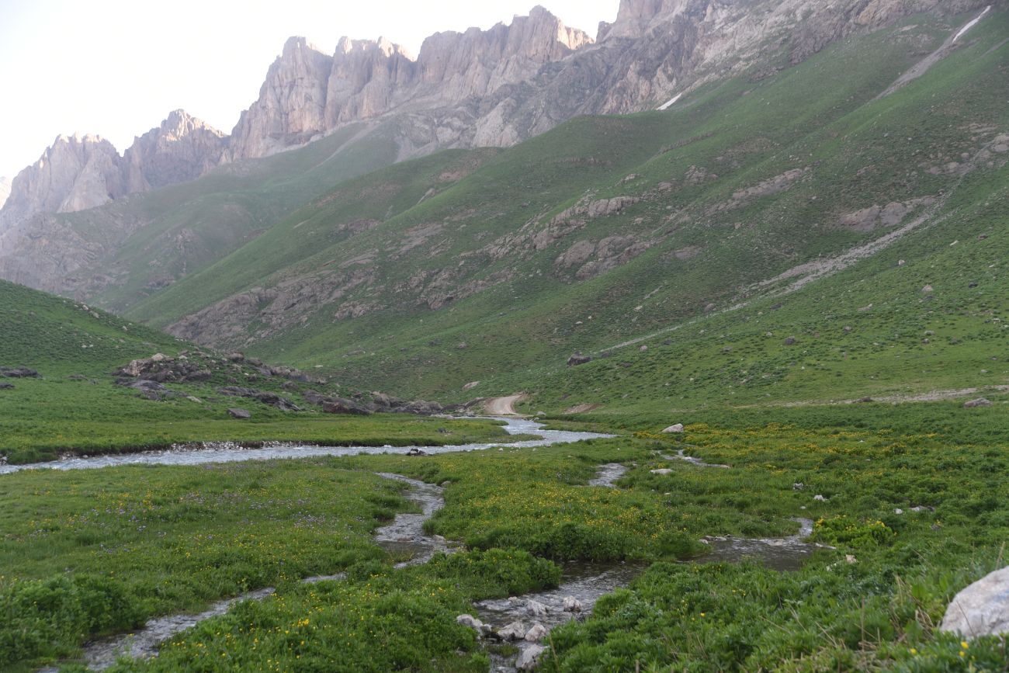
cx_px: 504
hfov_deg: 60.3
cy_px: 336
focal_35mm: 31
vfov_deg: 42.3
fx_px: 869
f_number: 4
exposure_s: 1/125
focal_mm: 31
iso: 125
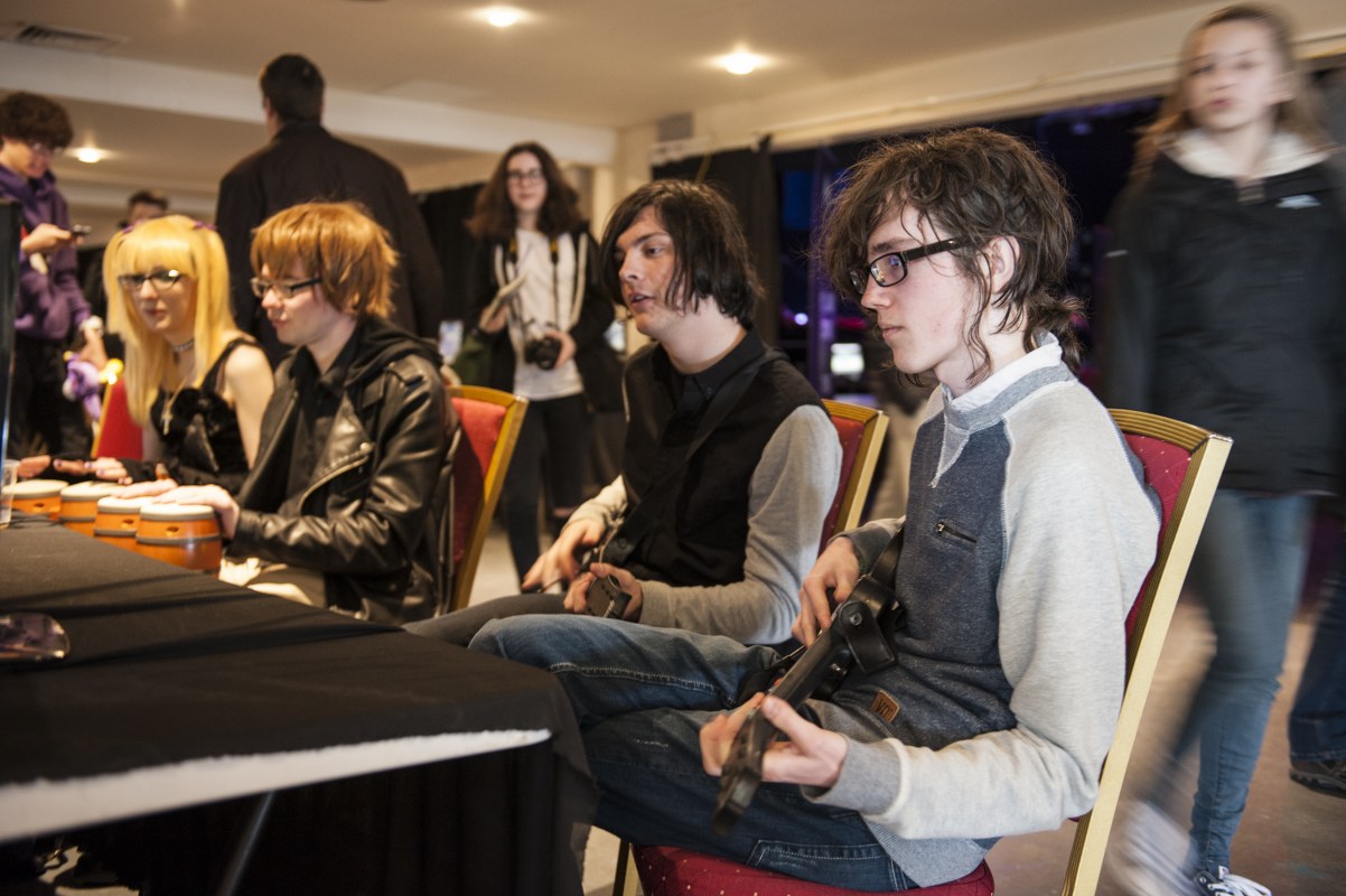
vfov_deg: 36.8
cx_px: 673
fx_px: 1345
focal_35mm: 36
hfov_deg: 53.2
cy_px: 448
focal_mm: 36
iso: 1000
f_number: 2.8
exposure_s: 1/15
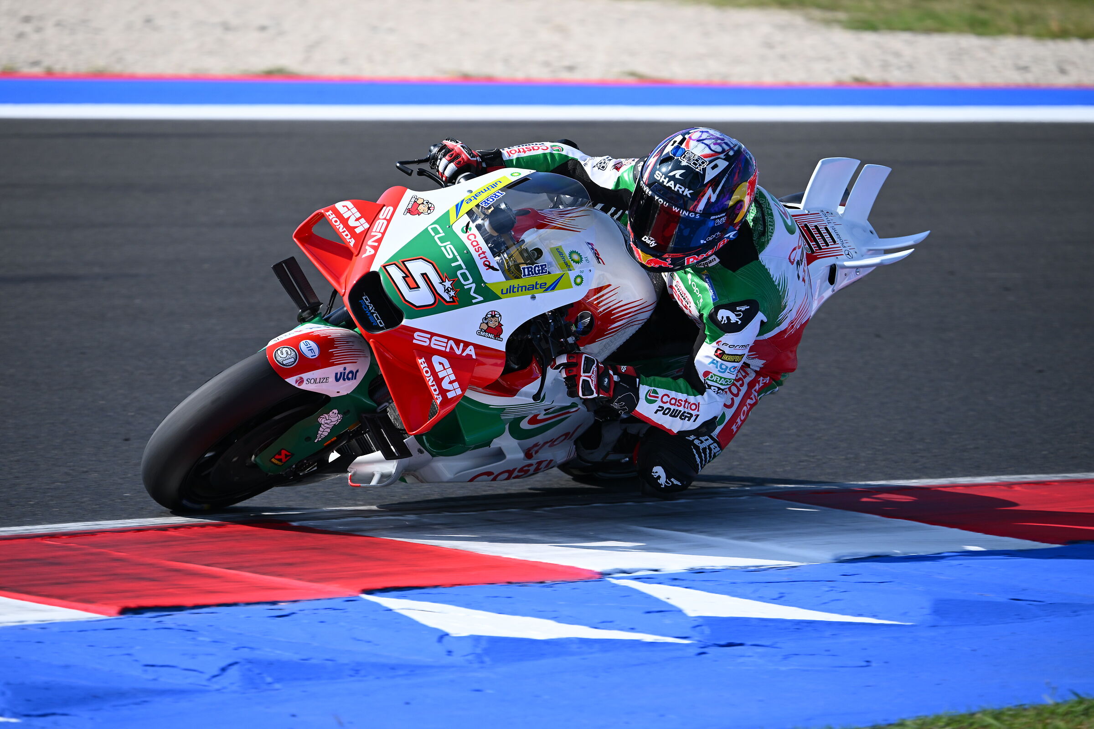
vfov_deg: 4.7
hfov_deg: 7.1
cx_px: 547
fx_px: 8812
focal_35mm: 290
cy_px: 364
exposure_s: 1/1250
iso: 320
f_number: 6.3
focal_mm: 290
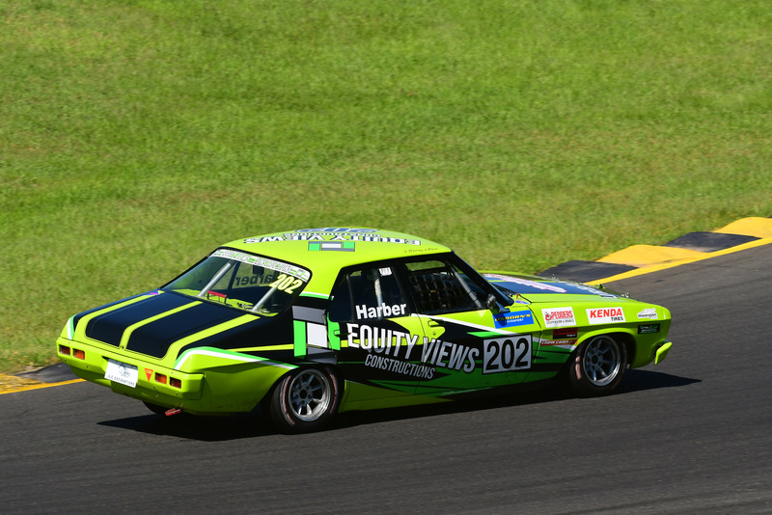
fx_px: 6757
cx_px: 386
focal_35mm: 315
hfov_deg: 6.5
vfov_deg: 4.4
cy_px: 258
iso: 500
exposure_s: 1/640
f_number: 13
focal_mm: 210
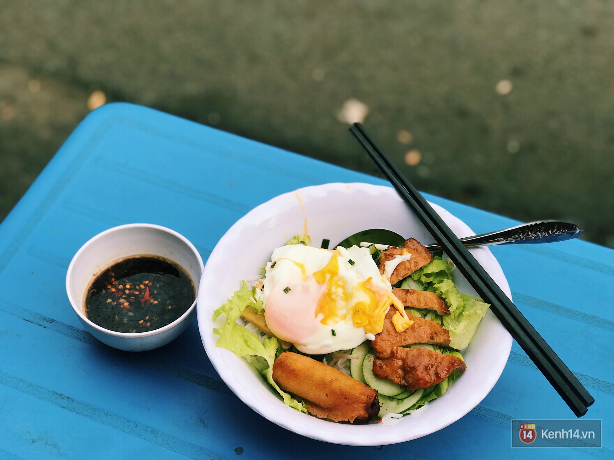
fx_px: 1011
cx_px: 307
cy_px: 230
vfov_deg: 25.7
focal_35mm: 57
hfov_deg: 33.8
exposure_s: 1/141
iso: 20
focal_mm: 6.6
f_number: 2.8
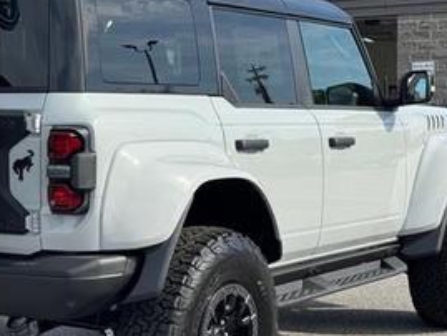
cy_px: 201
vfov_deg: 16.4
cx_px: 136
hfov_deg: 21.6
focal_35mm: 90
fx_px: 1163
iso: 64
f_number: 1.78
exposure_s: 1/2611
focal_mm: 6.76
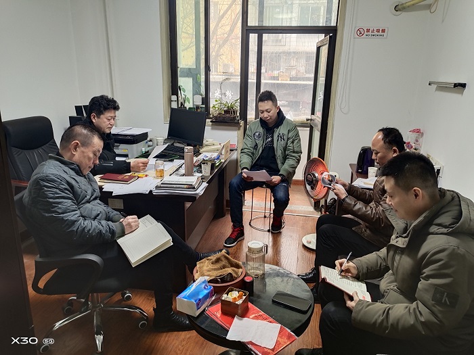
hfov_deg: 67.3
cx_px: 237
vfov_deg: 53.1
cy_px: 178
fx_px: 356
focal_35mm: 26
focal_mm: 5.58
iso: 295
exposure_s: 1/50
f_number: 1.8
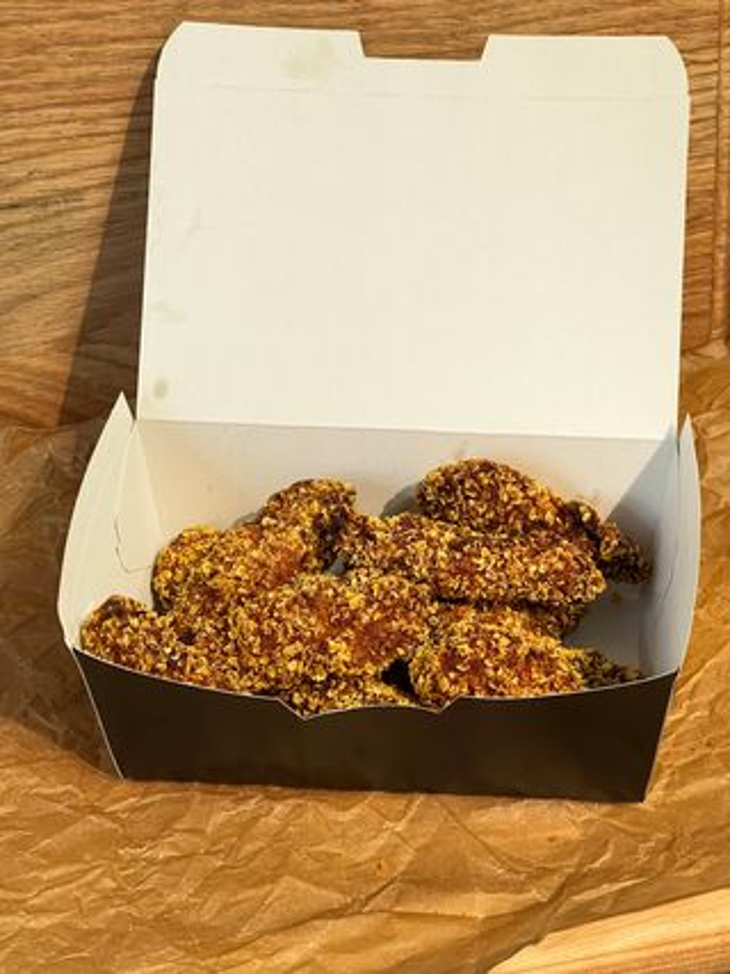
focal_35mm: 77
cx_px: 365
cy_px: 487
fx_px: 2166
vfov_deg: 25.3
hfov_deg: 19.1
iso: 500
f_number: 2.8
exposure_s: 1/60
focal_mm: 9
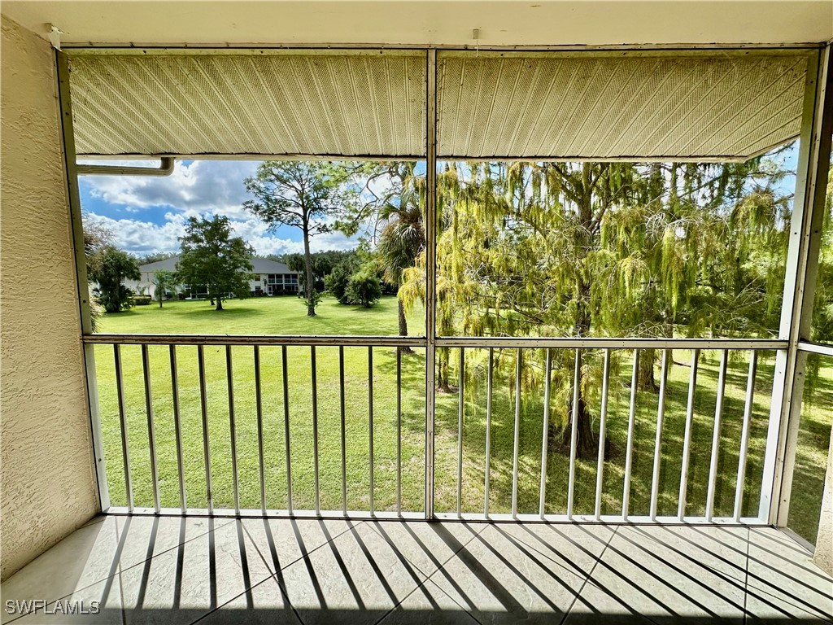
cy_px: 312
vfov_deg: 85.7
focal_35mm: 14
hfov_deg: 102.1
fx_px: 337
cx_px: 416
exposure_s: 1/575
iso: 40
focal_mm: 2.22
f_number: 2.2
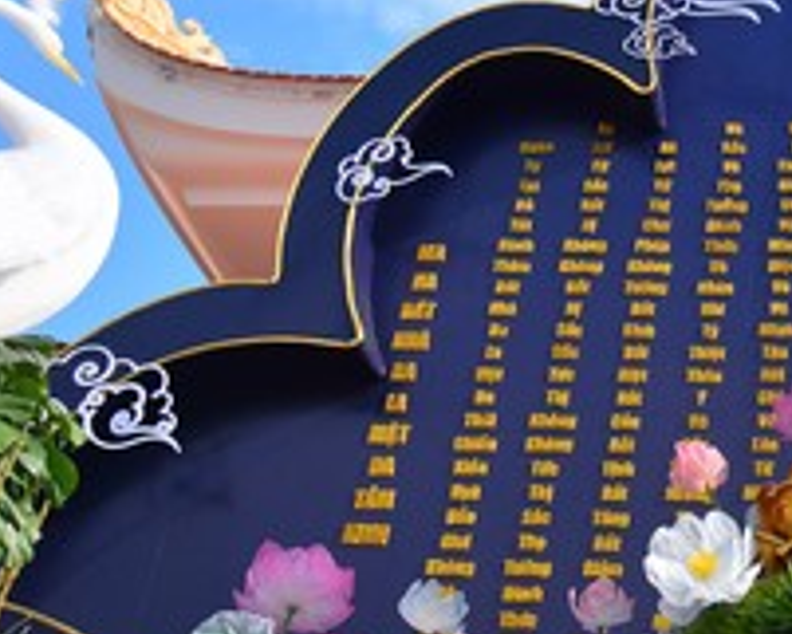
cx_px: 1005
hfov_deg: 23.3
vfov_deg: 20.6
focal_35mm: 73
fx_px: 1712
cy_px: 79
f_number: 4.5
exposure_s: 1/1250
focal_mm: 24
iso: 125
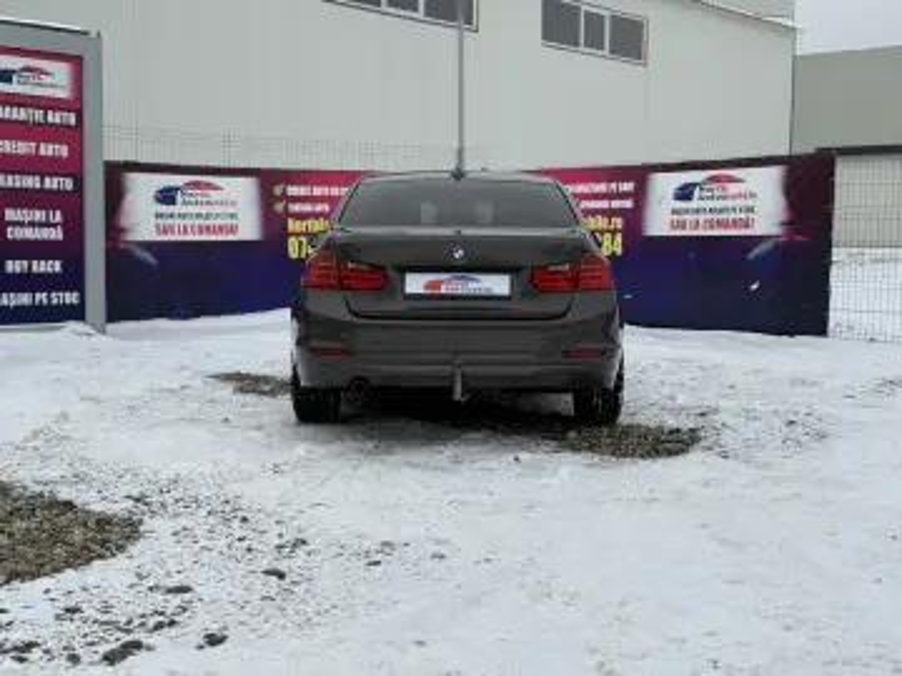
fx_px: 1251
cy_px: 338
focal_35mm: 48
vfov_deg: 30.3
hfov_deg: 39.7
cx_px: 451
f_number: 1.78
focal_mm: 6.76
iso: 64
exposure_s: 1/5208
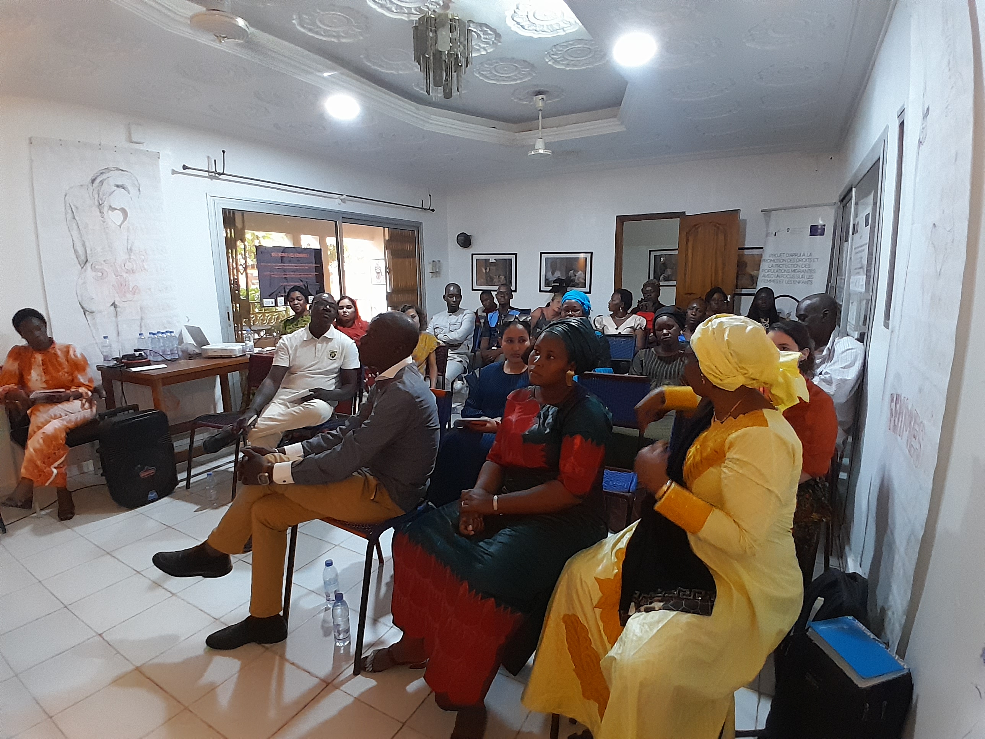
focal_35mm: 17
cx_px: 492
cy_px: 370
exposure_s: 1/25
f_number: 2.2
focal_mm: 1.46
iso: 320
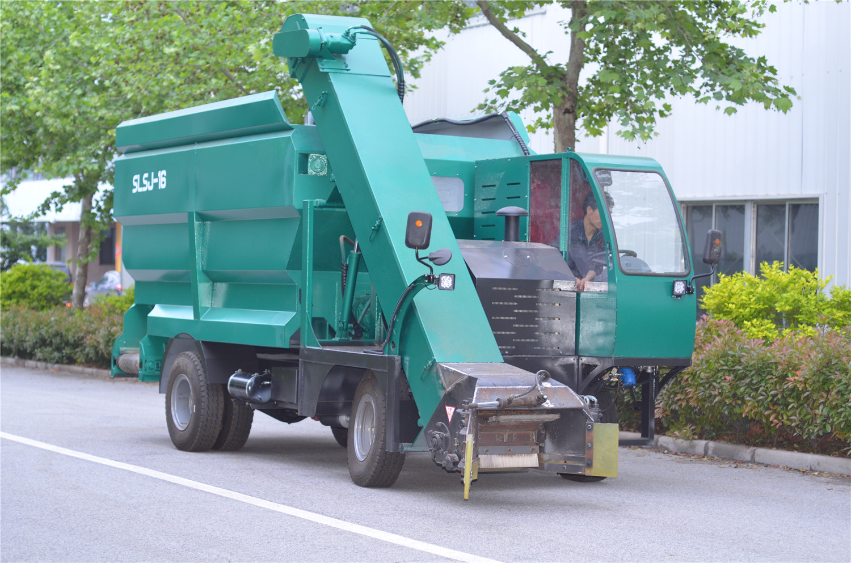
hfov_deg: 27.0
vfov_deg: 18.1
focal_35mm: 75
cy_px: 282
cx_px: 426
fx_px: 1769
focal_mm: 50
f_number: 2.8
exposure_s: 1/60
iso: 400
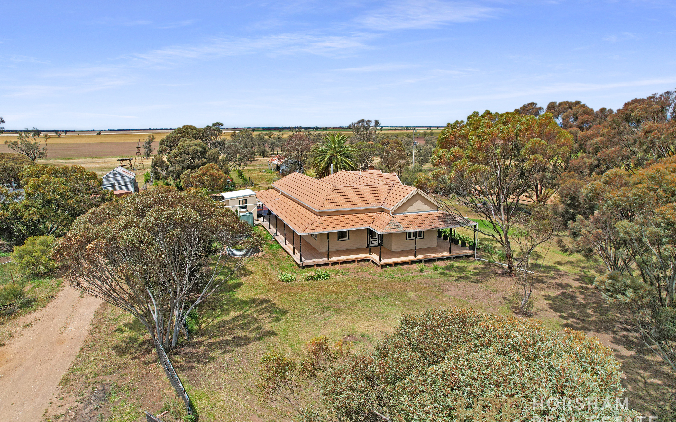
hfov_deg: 77.1
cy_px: 215
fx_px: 424
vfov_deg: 53.0
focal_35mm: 23
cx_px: 330
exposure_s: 1/3000
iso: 130
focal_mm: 8.38
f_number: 2.8
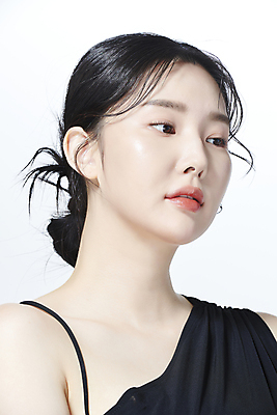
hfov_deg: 6.9
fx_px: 2306
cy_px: 208
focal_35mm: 200
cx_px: 138
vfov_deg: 10.3
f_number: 11
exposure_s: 1/125
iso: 64
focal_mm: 200
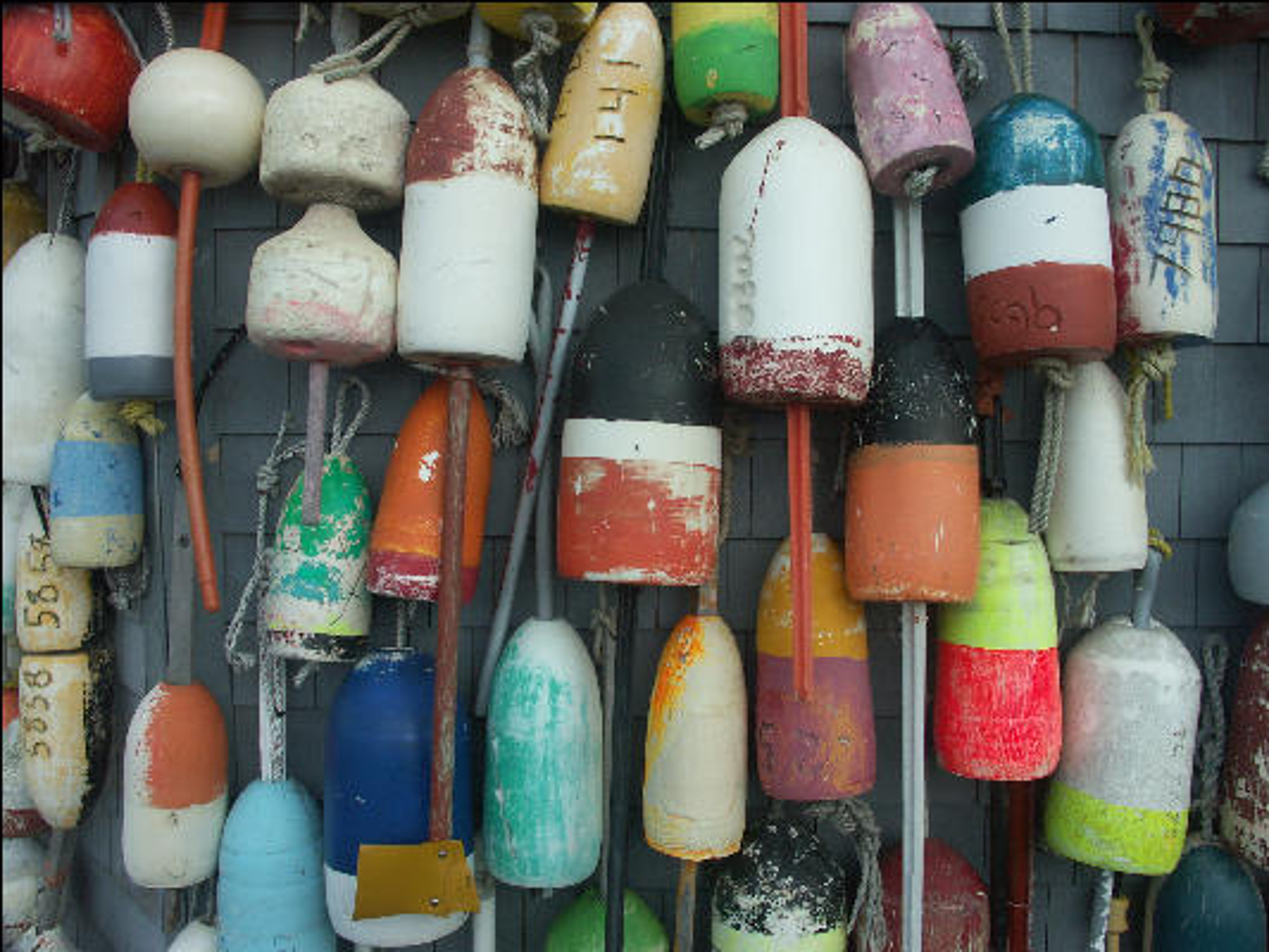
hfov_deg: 63.4
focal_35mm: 28
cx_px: 634
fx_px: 1027
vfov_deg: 49.8
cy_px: 476
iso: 100
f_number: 7.1
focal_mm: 7.21
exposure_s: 1/400
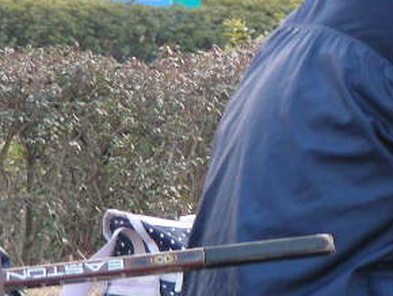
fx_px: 5931
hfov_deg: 3.8
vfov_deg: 2.9
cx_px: 576
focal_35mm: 522
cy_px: 133
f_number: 3.5
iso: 120
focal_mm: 24.7
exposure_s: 1/60
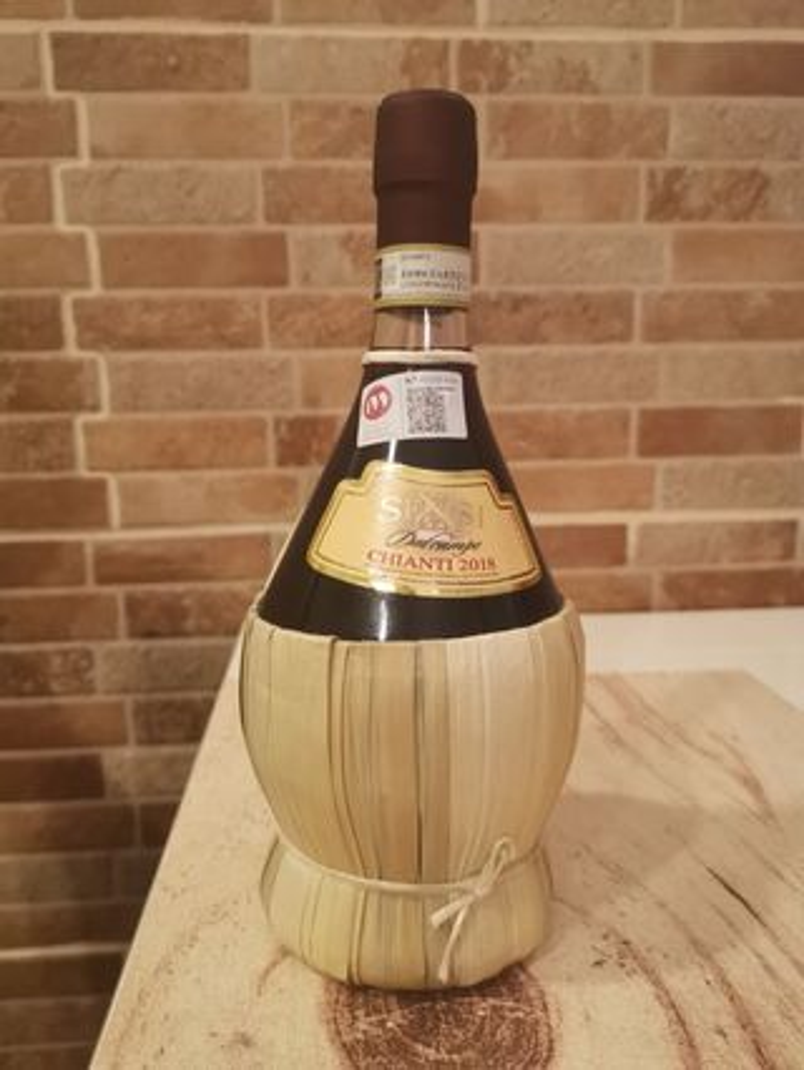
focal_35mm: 27
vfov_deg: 65.3
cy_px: 535
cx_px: 402
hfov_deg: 51.4
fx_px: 835
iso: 500
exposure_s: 1/33.3
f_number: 1.8
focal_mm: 5.58
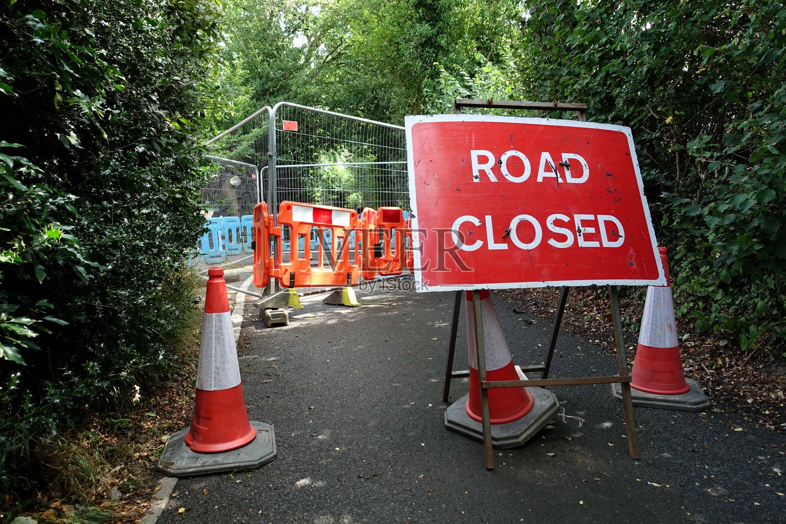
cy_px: 262
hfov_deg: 73.7
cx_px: 393
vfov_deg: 53.1
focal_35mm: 24
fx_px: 524
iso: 125
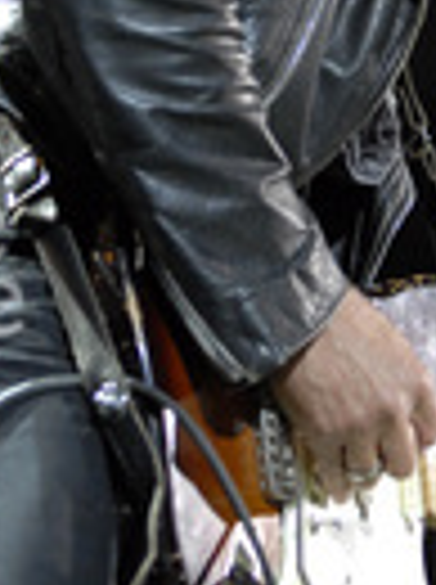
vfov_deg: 6.4
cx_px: 288
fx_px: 5257
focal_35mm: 312
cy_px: 86
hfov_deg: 4.7
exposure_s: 1/250
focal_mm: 70
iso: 800
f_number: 2.8
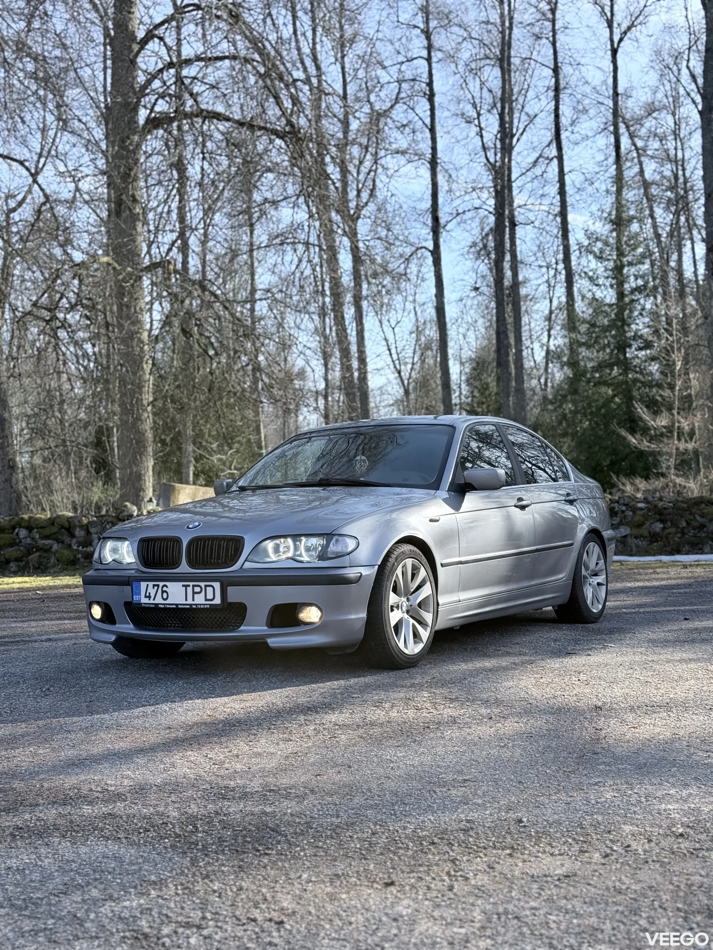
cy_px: 475
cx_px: 356
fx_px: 1318
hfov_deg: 30.3
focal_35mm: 48
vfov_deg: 39.7
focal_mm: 6.76
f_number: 1.78
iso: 80
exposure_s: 1/1575
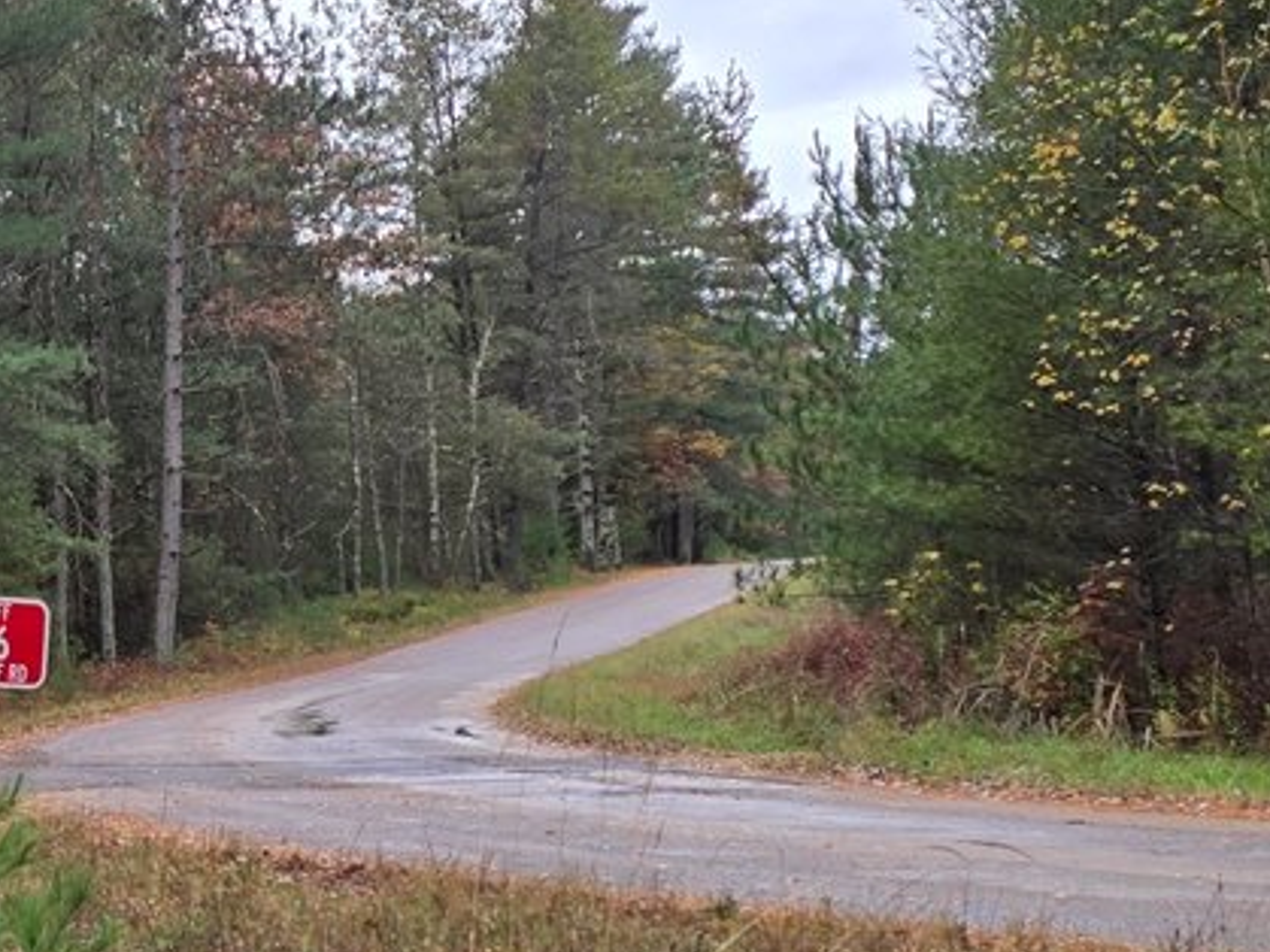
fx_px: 3044
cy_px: 678
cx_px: -411
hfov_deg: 21.2
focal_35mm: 83
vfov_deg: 17.7
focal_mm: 6.3
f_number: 1.7
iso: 20
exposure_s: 1/180
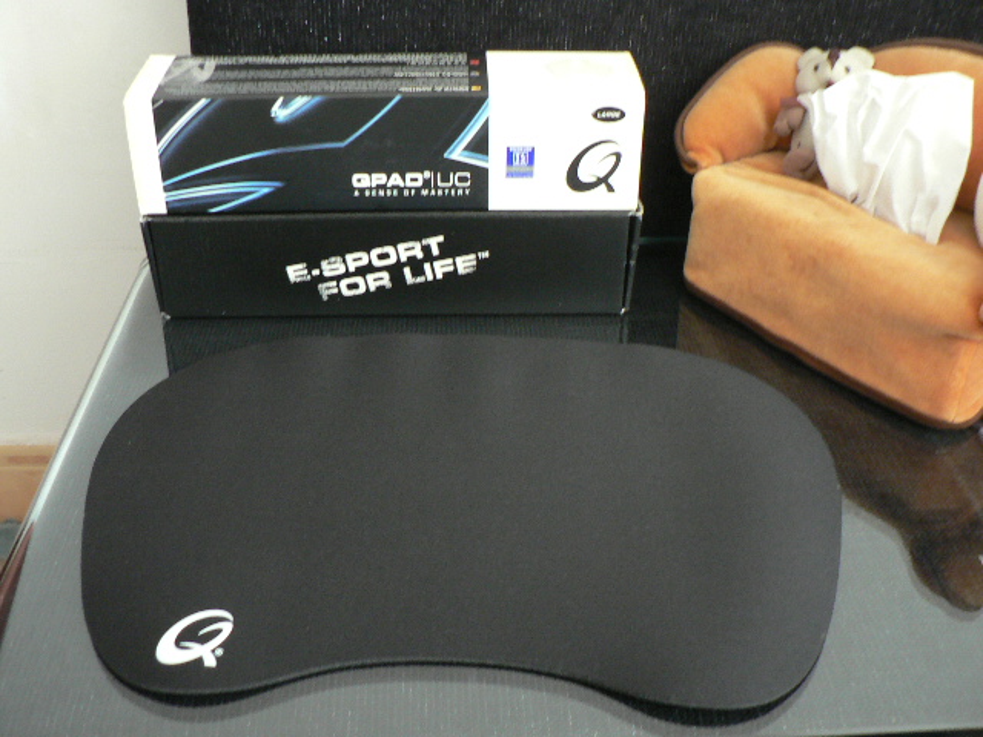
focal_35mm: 36
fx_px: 1022
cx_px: 492
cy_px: 368
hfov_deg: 51.4
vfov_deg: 39.7
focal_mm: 6
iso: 200
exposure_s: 1/4
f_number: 2.8
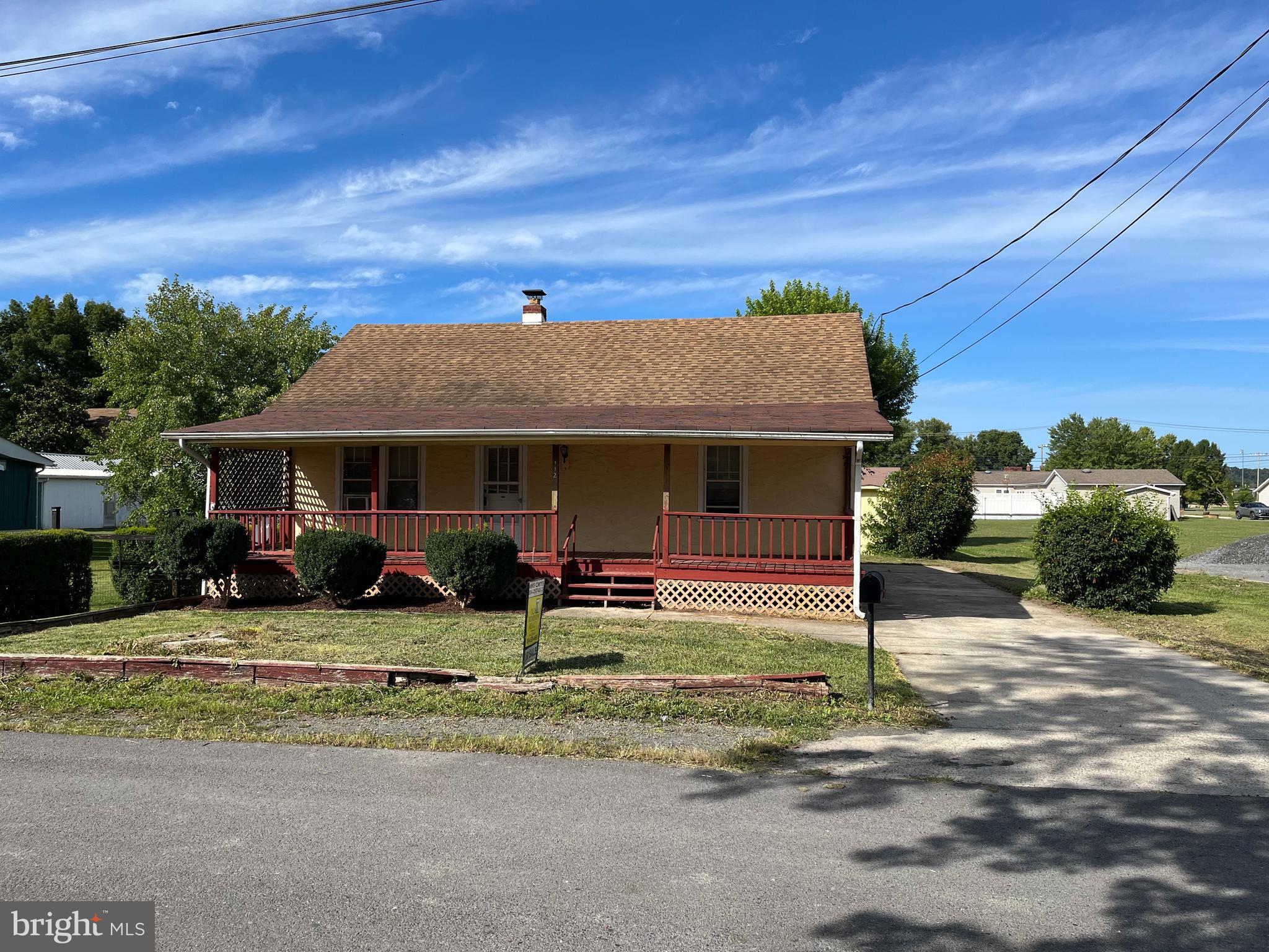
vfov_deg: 53.1
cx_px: 634
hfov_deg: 67.3
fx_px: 953
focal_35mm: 26
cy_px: 476
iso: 50
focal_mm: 5.1
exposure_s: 1/3215
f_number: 1.6
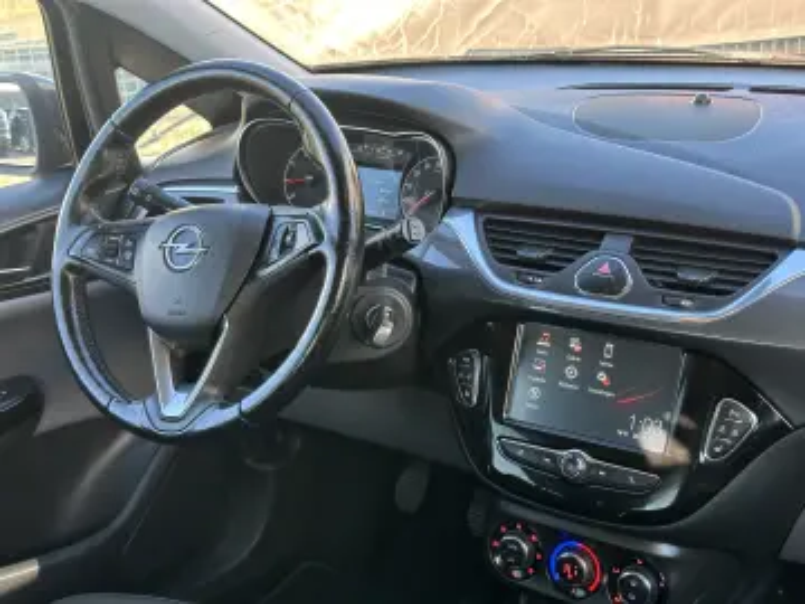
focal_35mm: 48
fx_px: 1116
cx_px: 402
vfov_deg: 30.3
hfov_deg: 39.7
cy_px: 302
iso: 80
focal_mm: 6.86
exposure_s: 1/137
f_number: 1.78
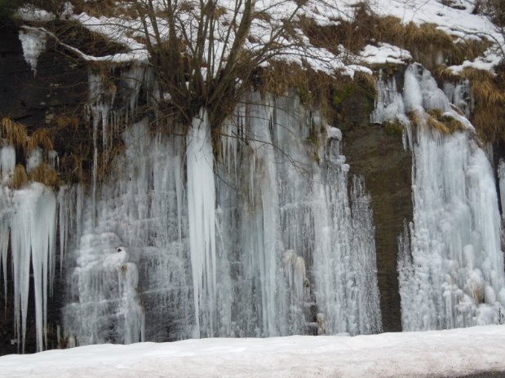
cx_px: 249
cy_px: 228
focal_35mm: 53
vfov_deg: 27.5
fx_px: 773
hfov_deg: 36.2
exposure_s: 1/50
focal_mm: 7.3
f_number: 3.2
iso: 100
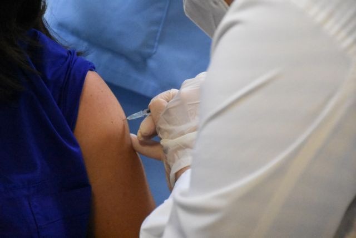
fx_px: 1558
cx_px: 178
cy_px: 119
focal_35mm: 158
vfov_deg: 8.7
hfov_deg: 13.0
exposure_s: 1/640
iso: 16000
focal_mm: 105
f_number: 6.3
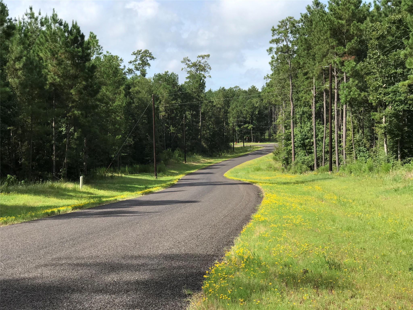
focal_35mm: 57
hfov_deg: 33.8
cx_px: 206
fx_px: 680
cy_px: 155
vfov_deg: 25.7
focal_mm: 6.6
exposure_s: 1/479
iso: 20
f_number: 2.8
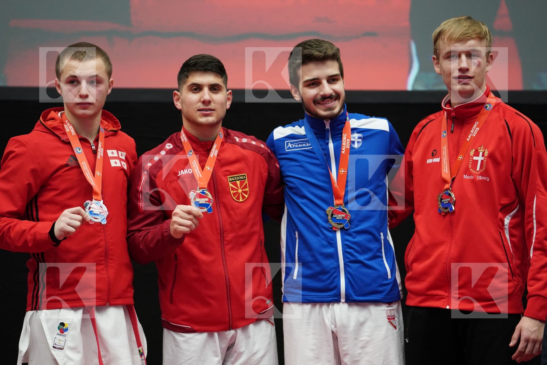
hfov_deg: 12.0
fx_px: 2598
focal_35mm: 171
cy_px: 182
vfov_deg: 8.0
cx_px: 274
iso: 4000
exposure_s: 1/1000
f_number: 2.8
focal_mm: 171
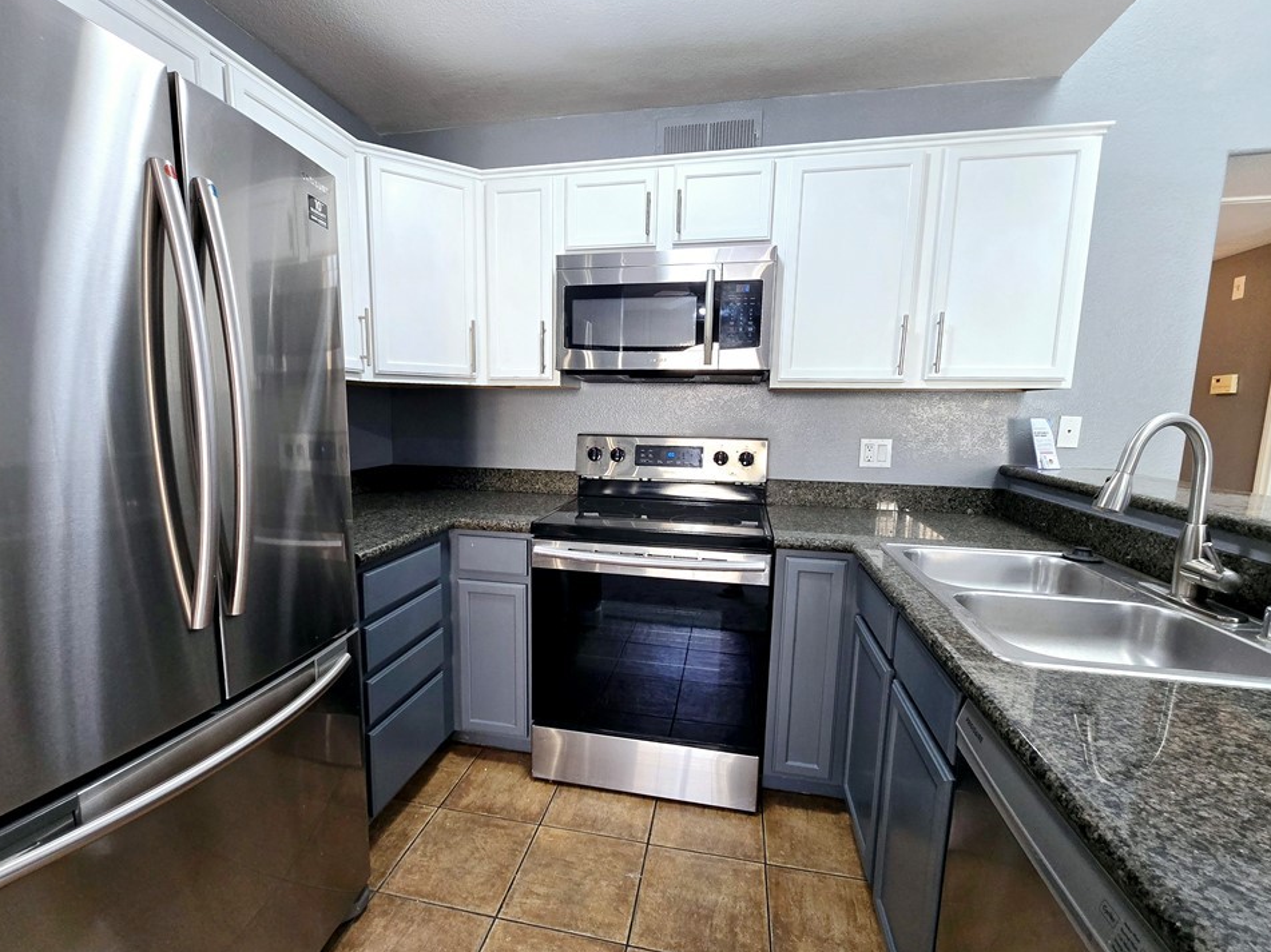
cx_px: 620
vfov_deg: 85.7
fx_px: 514
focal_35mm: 14
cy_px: 485
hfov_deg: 102.1
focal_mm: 2.2
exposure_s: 1/60.2
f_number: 2.2
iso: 200
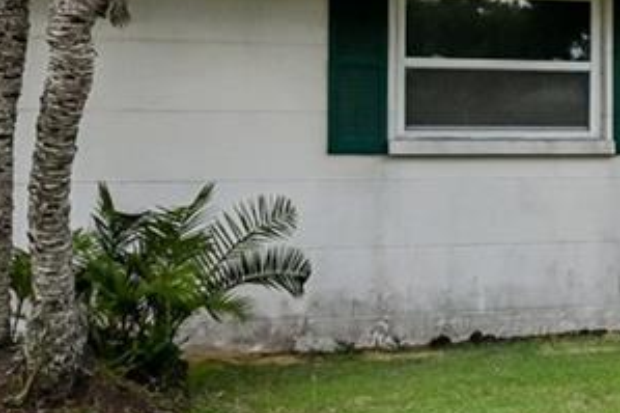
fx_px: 1291
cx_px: 670
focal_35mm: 75
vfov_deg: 17.7
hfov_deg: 25.2
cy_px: -12
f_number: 8
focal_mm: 14
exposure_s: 1/1600
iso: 800
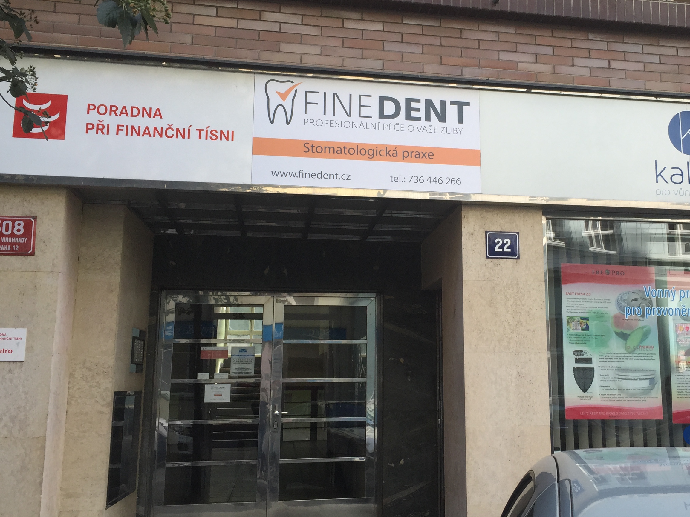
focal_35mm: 41
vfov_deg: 35.1
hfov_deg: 45.1
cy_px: 221
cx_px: 457
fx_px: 817
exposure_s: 1/460
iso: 32
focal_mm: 4.15
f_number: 2.2
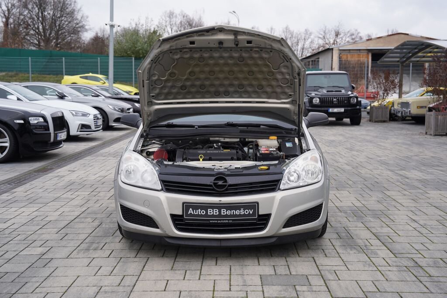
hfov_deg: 43.6
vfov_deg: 29.9
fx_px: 559
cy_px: 149
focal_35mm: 45
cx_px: 224
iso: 100
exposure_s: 1/125
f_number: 4.5
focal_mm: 45
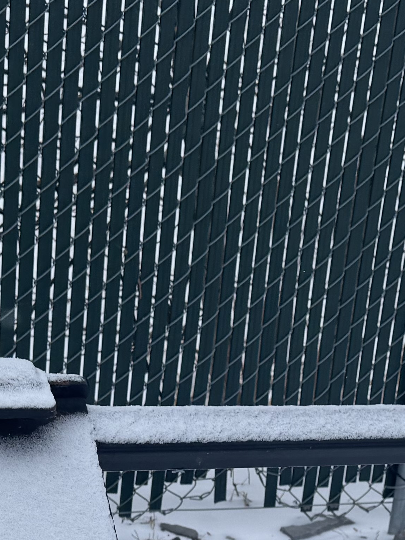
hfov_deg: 16.5
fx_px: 1388
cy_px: 703
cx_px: 279
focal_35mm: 89
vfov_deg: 20.2
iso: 80
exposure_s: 1/3096
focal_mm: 6.76
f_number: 1.78
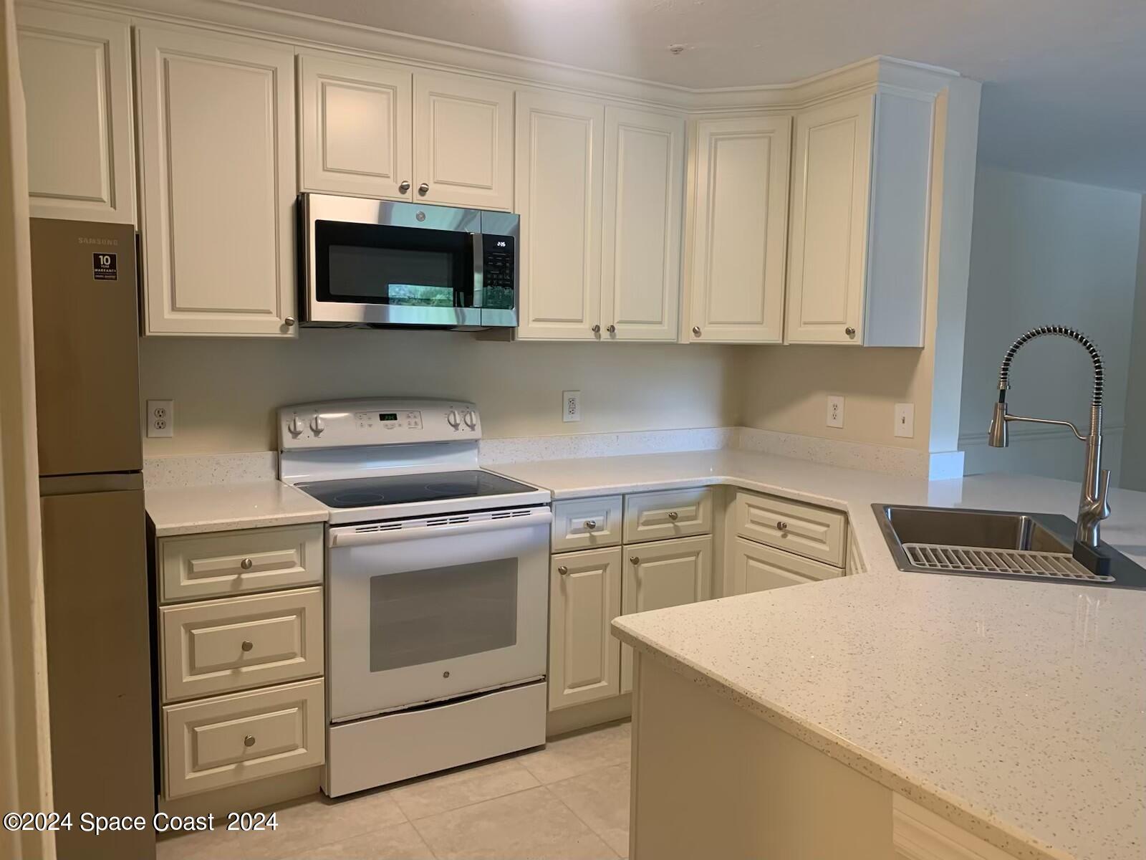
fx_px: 861
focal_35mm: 26
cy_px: 430
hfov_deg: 67.3
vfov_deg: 53.1
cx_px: 573
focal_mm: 4.25
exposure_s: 1/60
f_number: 1.8
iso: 160
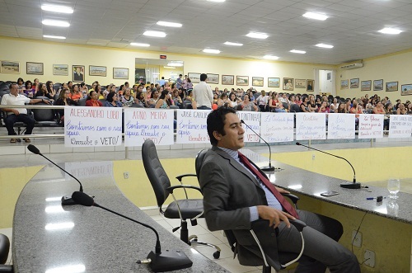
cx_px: 206
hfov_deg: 59.6
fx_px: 360
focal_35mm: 32
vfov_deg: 41.5
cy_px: 136
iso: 2500
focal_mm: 21
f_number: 7.1
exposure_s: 1/25
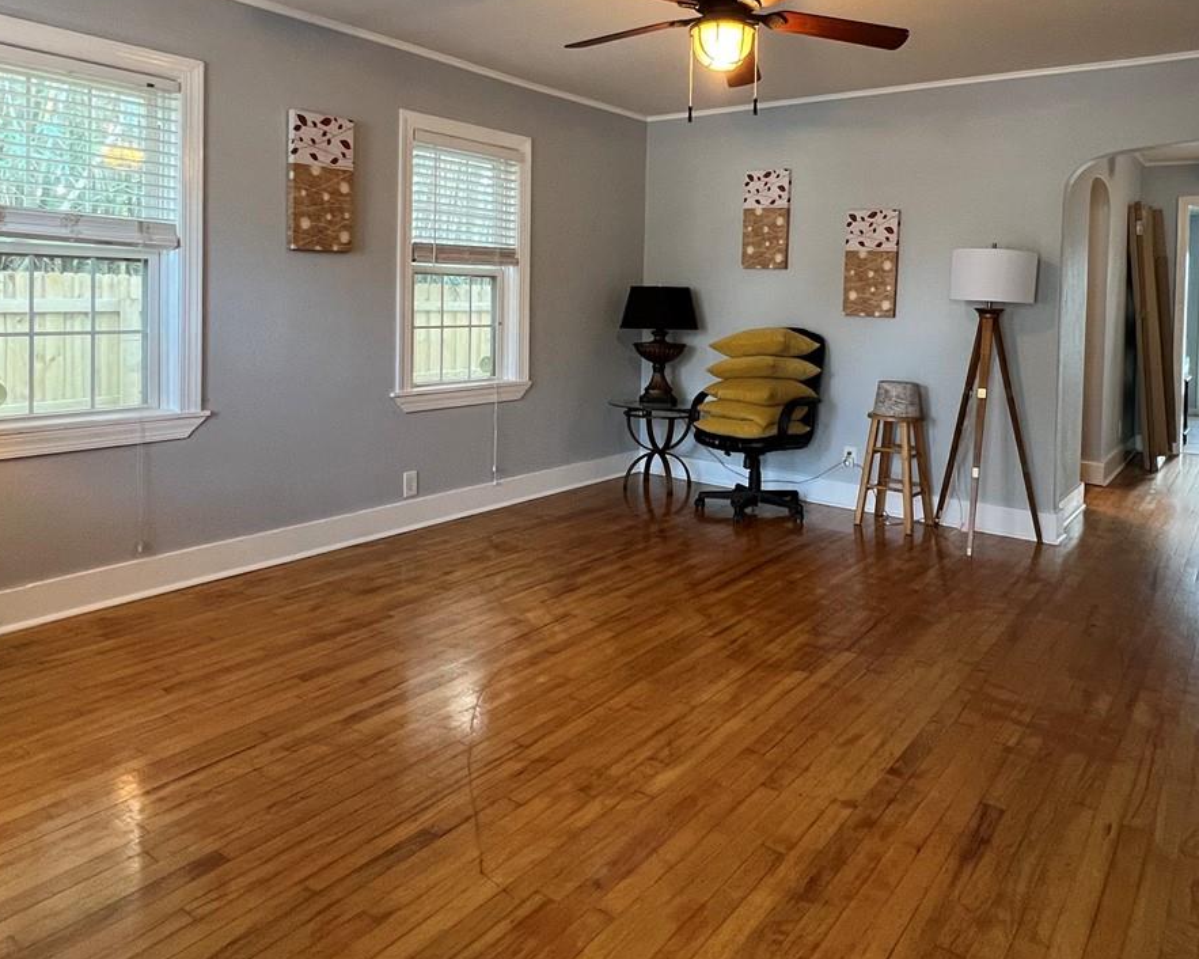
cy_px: 322
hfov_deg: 72.4
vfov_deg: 59.5
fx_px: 816
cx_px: 656
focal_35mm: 23
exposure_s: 1/60
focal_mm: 1.57
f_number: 1.8
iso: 320
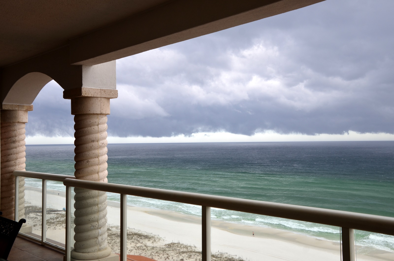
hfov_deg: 48.0
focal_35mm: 40
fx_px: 442
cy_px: 130
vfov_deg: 32.9
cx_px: 197
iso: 125
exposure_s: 1/200
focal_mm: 27
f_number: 7.1
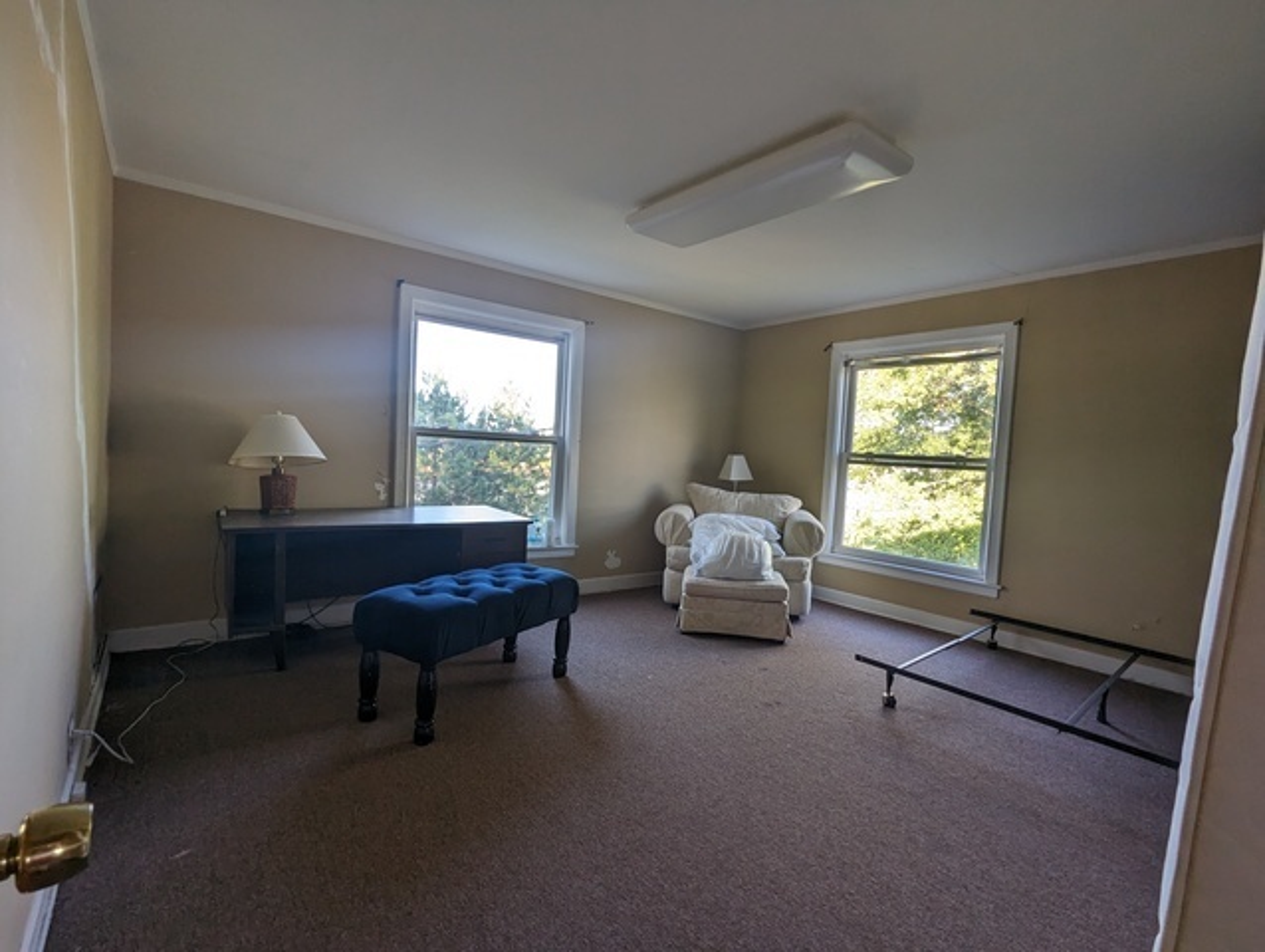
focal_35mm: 16
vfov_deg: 78.2
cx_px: 632
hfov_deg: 94.4
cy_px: 476
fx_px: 585
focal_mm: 2.35
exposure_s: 1/43.5
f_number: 2.2
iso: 43
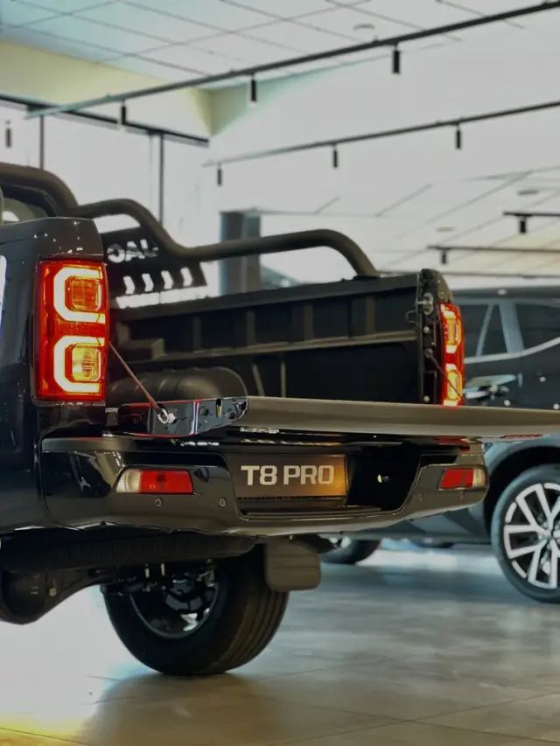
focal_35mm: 77
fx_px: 1660
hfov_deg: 19.1
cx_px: 280
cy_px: 373
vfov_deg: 25.3
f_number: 2.8
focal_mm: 9
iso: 400
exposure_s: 1/17
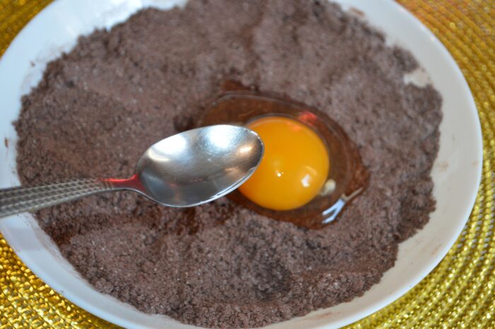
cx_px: 248
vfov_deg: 21.5
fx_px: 865
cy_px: 164
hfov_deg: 31.9
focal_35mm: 63
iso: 900
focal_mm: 42
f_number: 5.3
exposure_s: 1/60
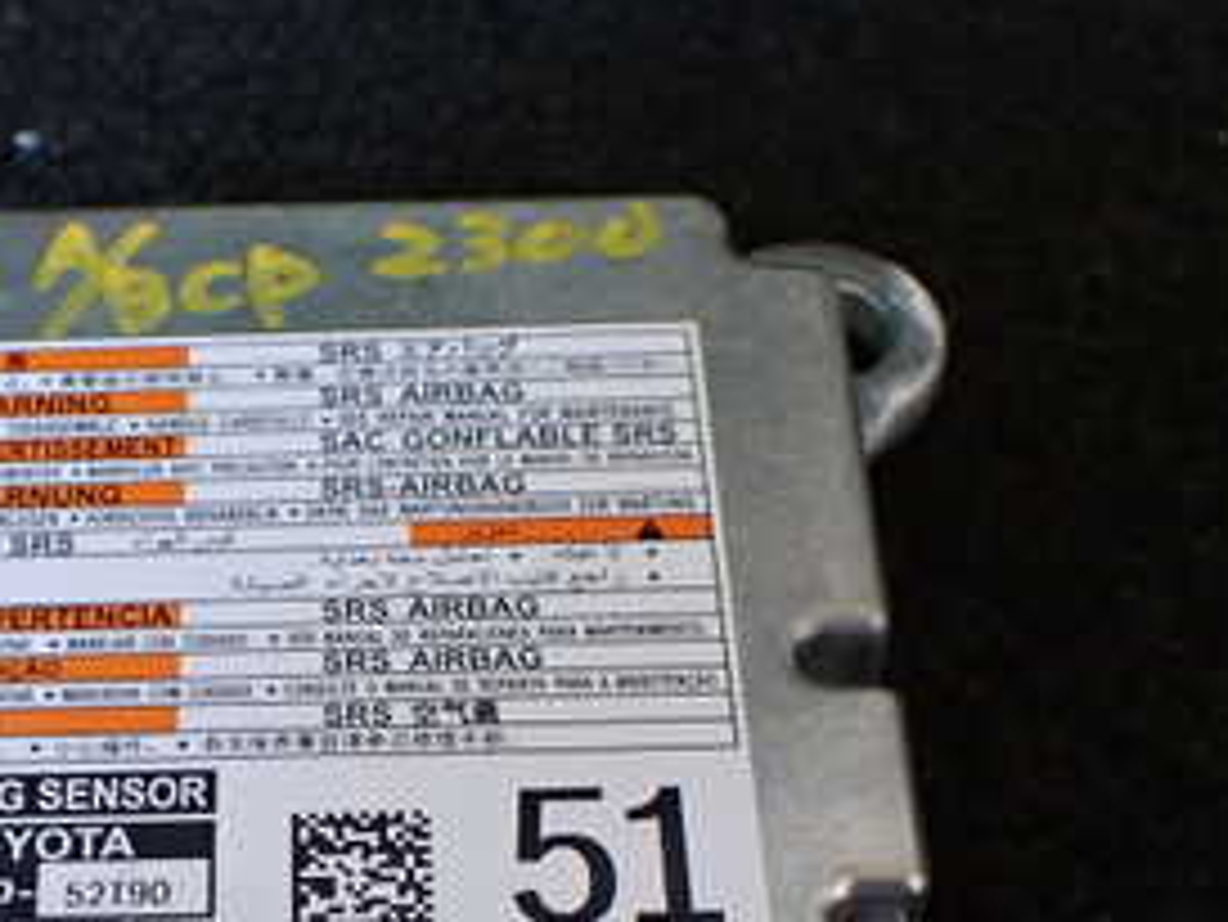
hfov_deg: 28.8
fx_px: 2342
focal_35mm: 66
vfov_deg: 21.6
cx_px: 265
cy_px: 891
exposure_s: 1/125
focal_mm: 5.4
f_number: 2.3
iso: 400
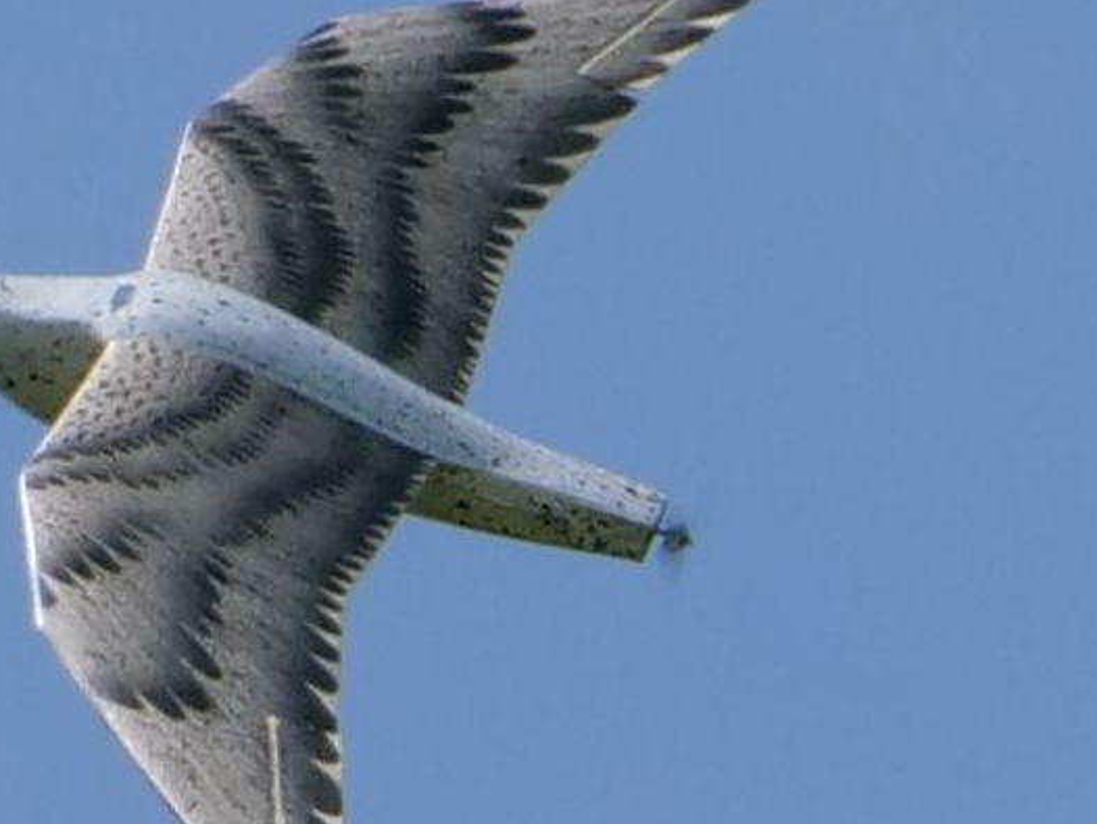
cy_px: 431
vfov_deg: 1.6
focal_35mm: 958
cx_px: 344
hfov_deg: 2.1
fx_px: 30373
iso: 200
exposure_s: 1/1300
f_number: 6.3
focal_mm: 280
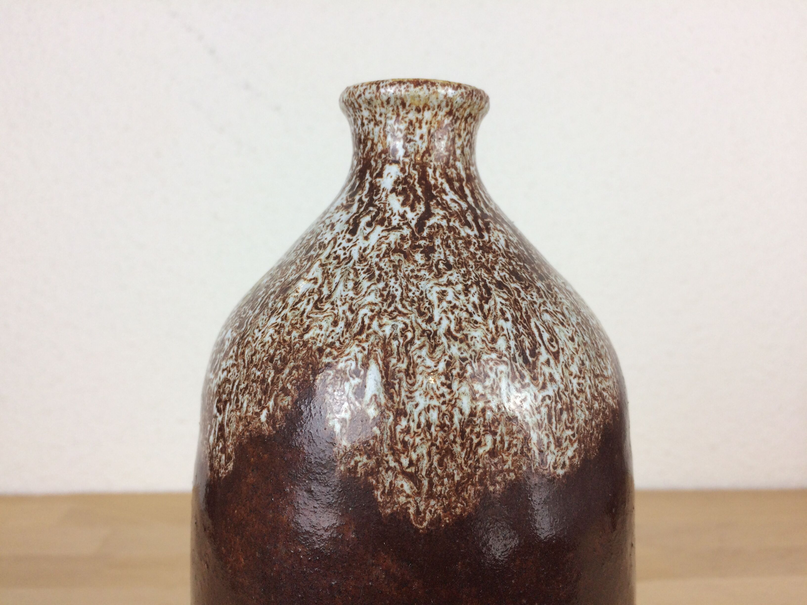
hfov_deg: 61.7
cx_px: 404
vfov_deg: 48.2
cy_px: 302
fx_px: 676
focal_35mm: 29
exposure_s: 1/100
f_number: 2.2
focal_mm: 4.15
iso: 64
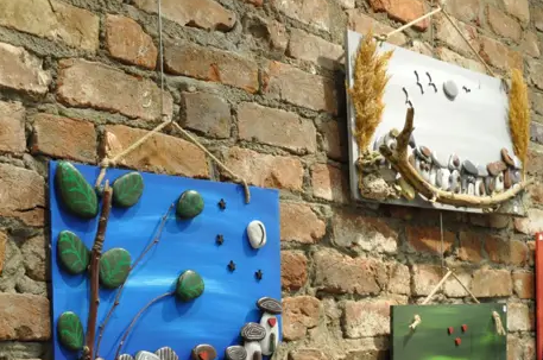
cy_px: 331
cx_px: 71
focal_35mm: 52
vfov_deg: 25.0
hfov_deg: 36.3
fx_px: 783
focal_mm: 18
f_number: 5
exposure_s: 1/25
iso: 400
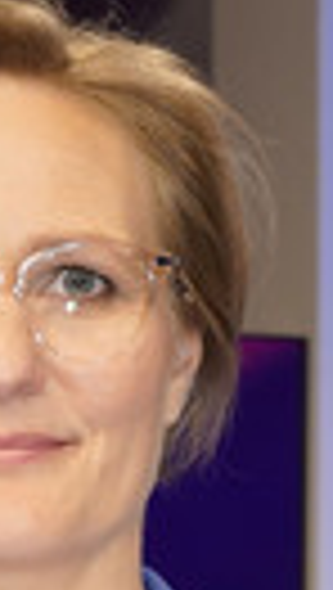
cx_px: -2
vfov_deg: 16.7
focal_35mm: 126
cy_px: 563
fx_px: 1972
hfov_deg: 9.6
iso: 2000
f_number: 5.6
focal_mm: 35
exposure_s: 1/160
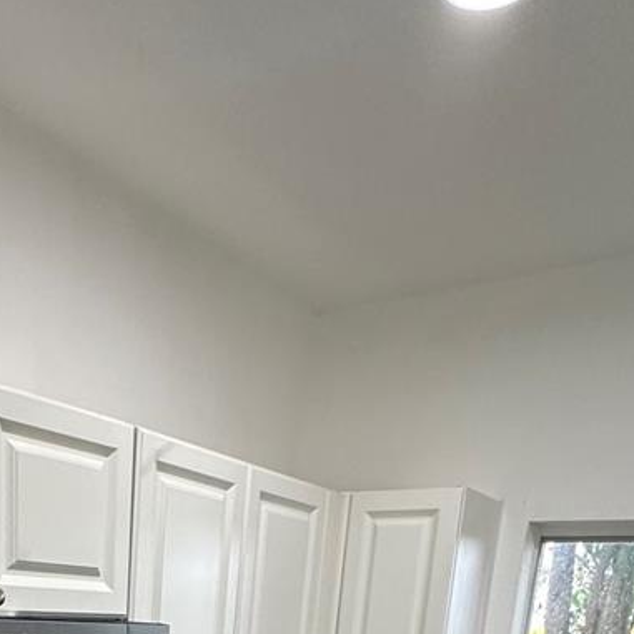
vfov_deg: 32.0
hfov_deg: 41.9
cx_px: 178
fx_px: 808
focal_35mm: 39
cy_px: 834
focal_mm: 2.22
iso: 250
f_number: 2.2
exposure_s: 1/120
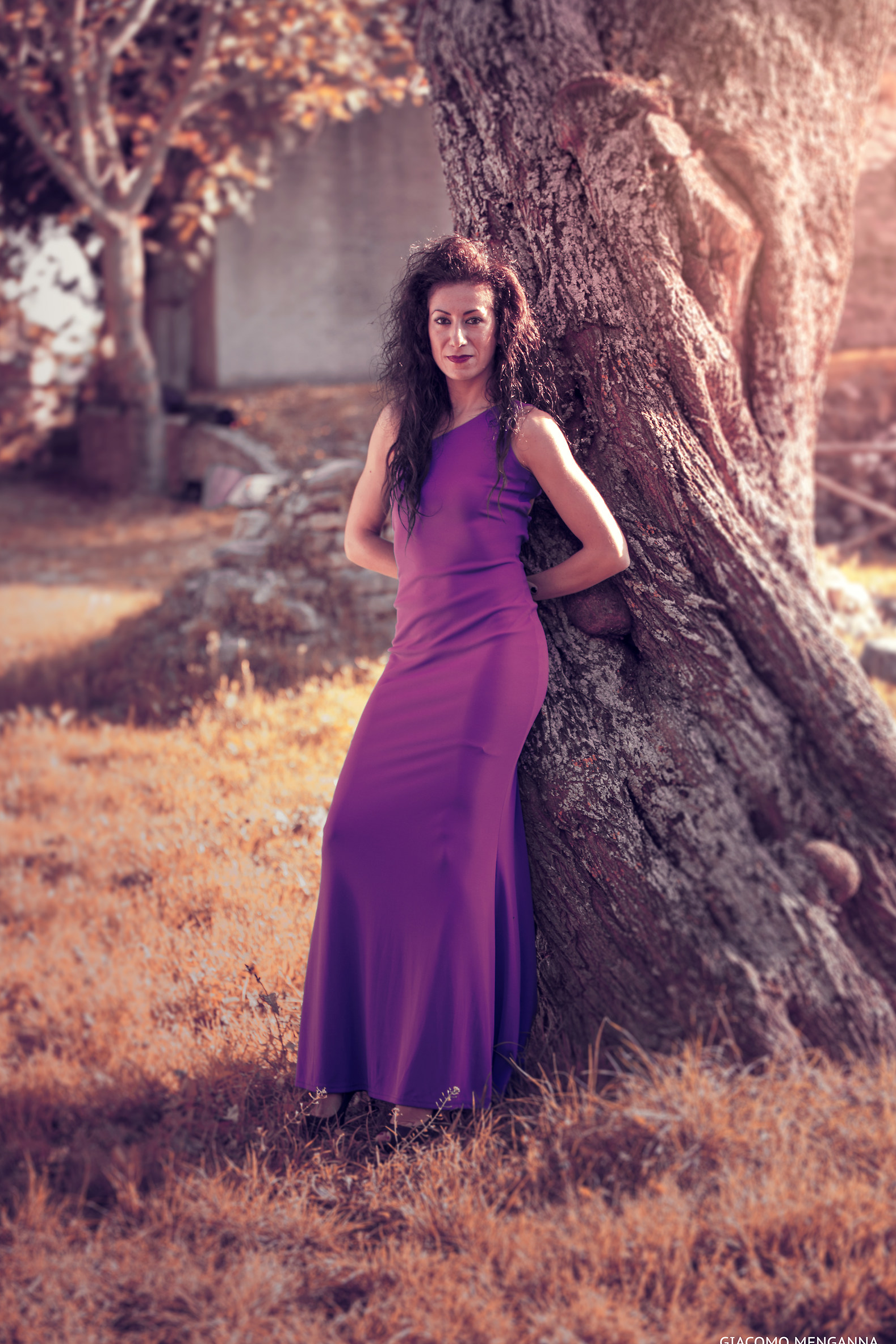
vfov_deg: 28.5
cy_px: 679
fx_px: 2650
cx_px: 445
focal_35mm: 71
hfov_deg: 19.2
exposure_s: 1/200
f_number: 2.8
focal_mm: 70
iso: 200
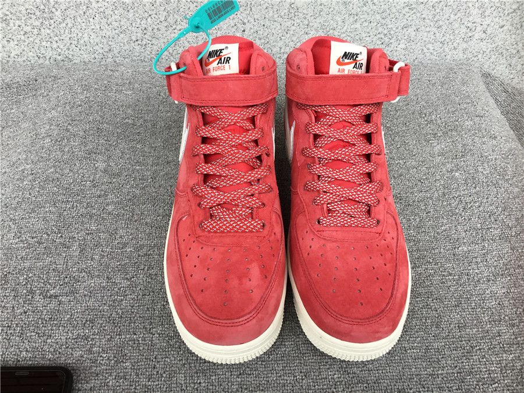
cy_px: 196
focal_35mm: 31
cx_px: 262
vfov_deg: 45.4
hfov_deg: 58.4
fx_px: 469
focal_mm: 3.3
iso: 40
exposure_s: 1/100
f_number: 2.4
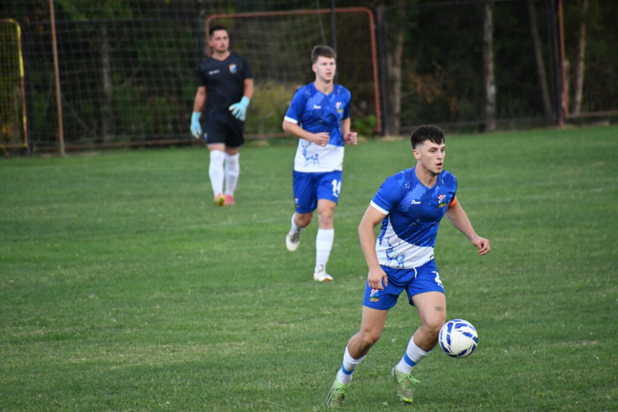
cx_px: 309
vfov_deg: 2.3
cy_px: 206
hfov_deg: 3.4
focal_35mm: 600
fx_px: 10301
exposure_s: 1/2000
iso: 3200
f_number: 6.3
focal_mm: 400
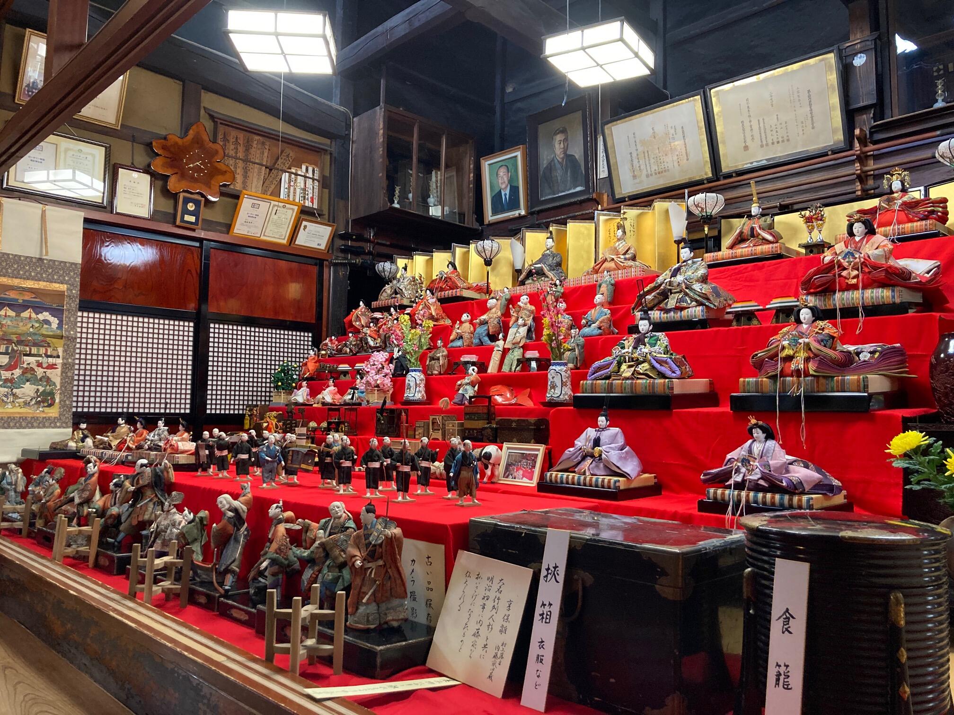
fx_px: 772
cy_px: 358
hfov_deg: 63.4
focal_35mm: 28
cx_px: 477
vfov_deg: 49.7
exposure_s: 1/50
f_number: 1.8
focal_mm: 4
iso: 250
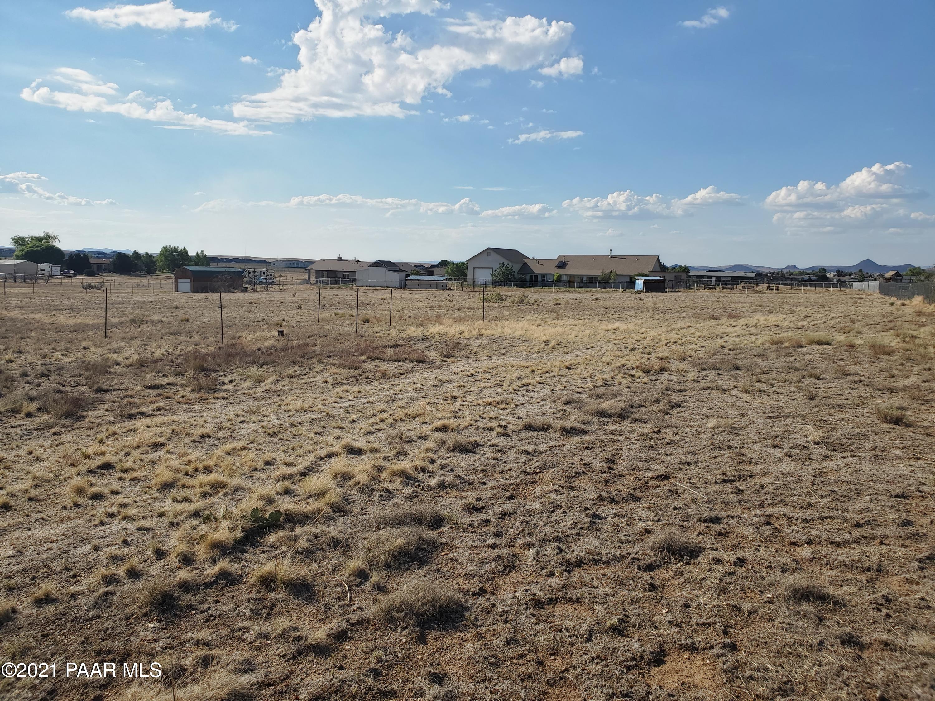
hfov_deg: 67.3
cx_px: 468
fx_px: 702
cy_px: 350
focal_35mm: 26
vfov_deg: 53.1
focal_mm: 4.3
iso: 50
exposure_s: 1/1908
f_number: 2.4
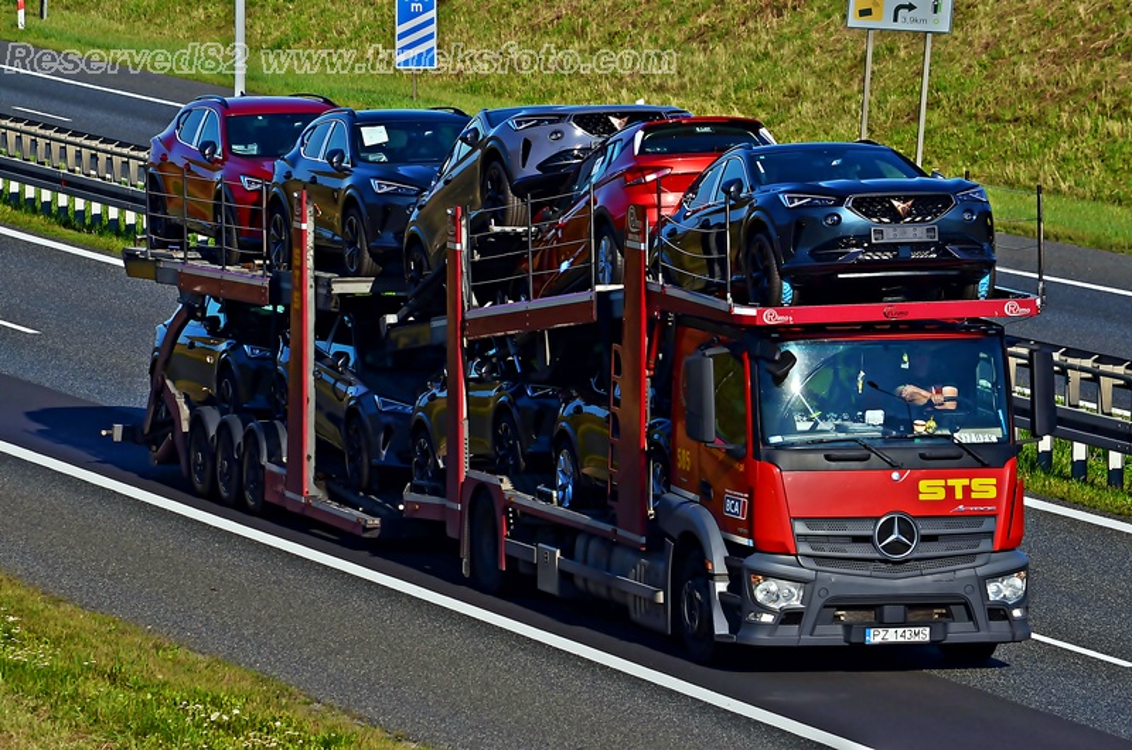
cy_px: 375
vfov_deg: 4.9
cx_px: 566
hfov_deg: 7.4
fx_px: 8708
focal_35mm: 278
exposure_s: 1/800
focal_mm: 185
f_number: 8
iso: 100
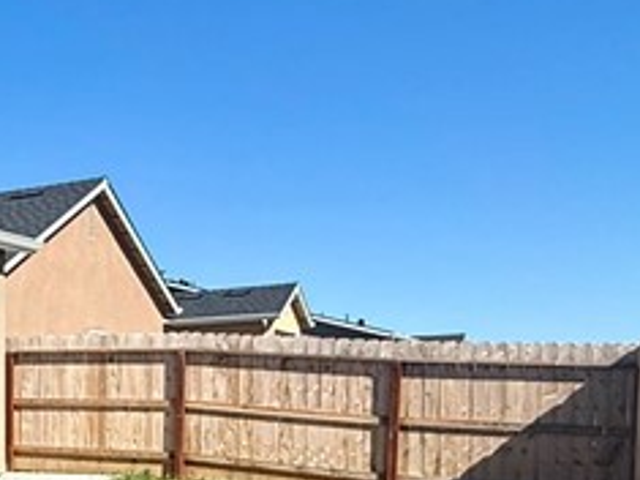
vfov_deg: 23.0
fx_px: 1127
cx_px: -338
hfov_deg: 24.3
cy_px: 485
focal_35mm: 61
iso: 50
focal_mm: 2.22
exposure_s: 1/3289
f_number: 2.2
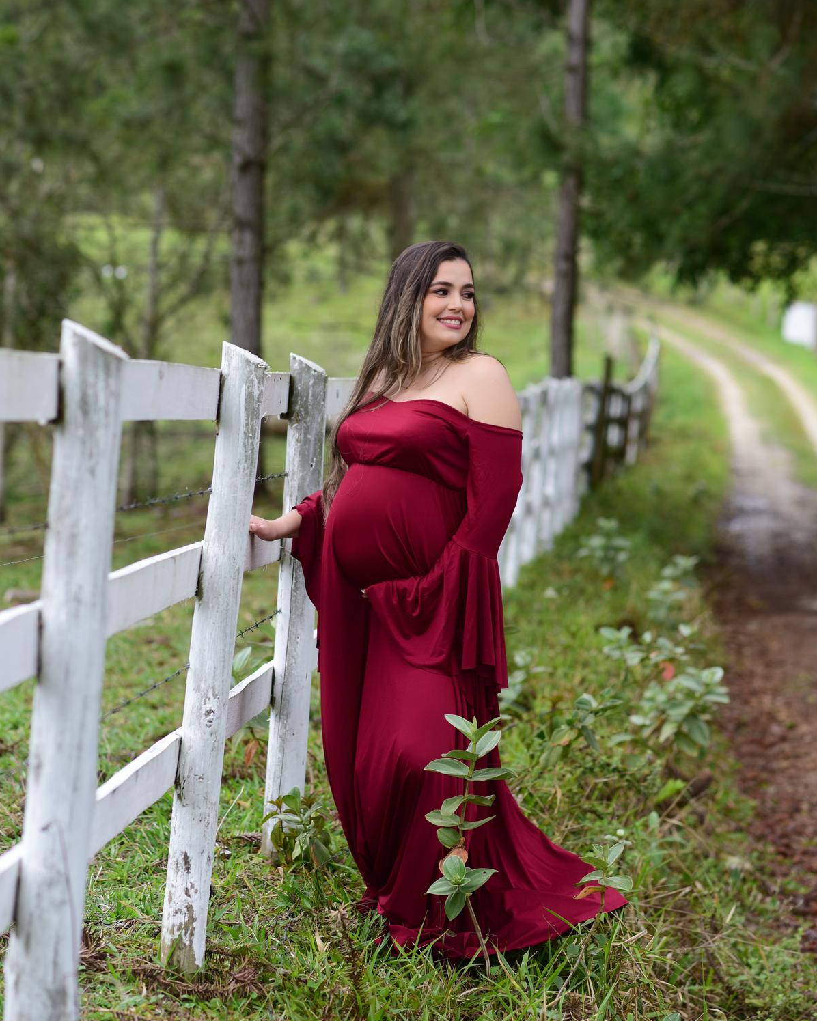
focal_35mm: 96
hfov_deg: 16.0
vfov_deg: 20.0
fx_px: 2902
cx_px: 408
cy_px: 448
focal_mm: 85
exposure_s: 1/200
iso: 200
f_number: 2.8
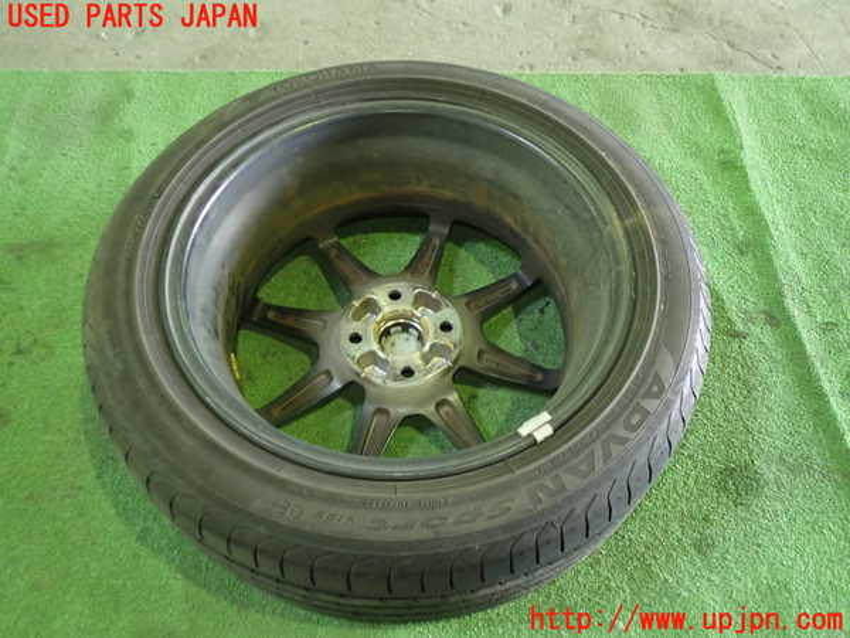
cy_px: 319
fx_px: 737
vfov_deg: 46.8
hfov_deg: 60.0
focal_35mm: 30
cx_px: 425
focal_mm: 5.4
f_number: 2.3
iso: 800
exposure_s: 1/25
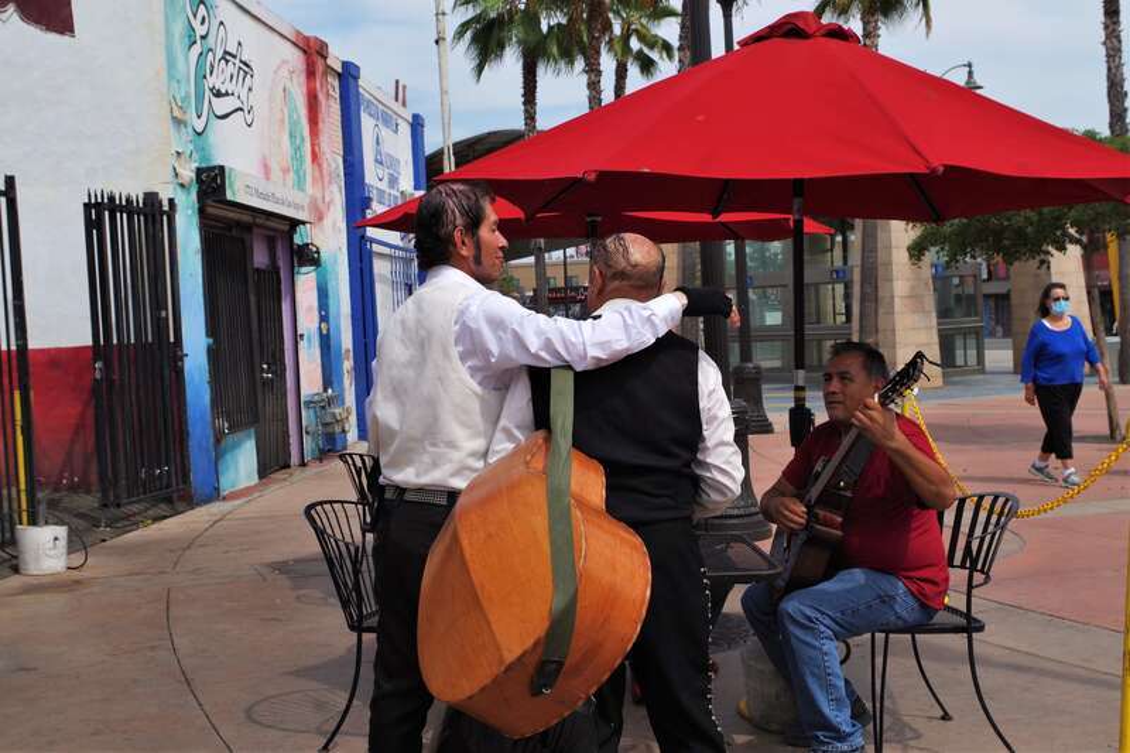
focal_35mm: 42
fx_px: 1318
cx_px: 565
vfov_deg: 31.9
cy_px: 376
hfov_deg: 46.4
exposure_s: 1/640
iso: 200
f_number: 9
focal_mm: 28.13
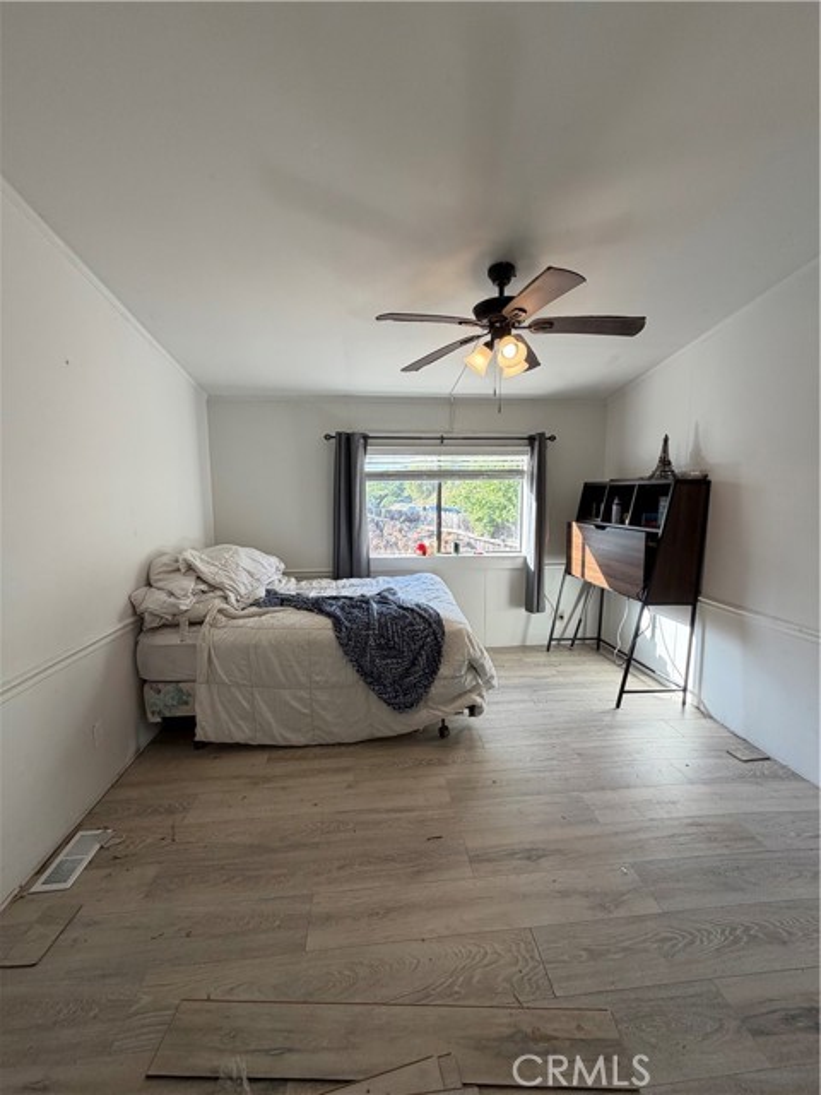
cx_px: 410
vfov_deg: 102.1
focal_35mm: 14
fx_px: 443
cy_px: 548
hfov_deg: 85.7
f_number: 2.2
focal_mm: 2.22
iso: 80
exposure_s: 1/121
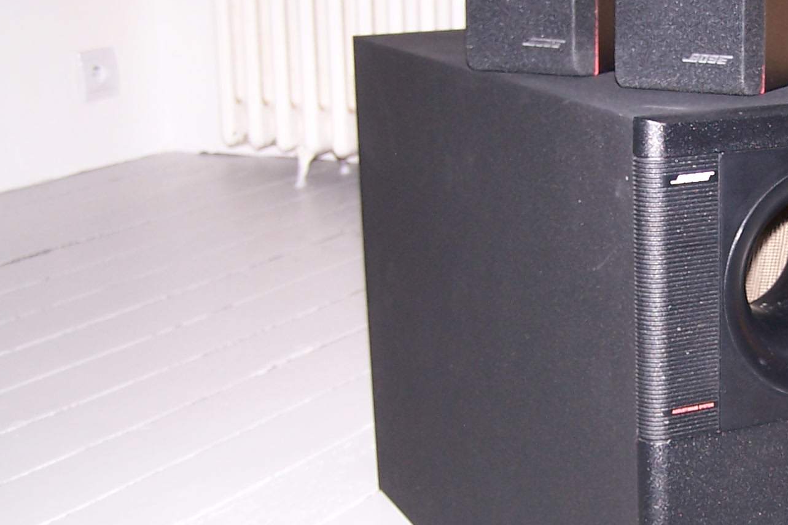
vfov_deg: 19.2
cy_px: 290
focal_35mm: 71
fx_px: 1554
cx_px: 688
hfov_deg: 27.6
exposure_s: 1/60
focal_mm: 6.3
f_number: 2.8
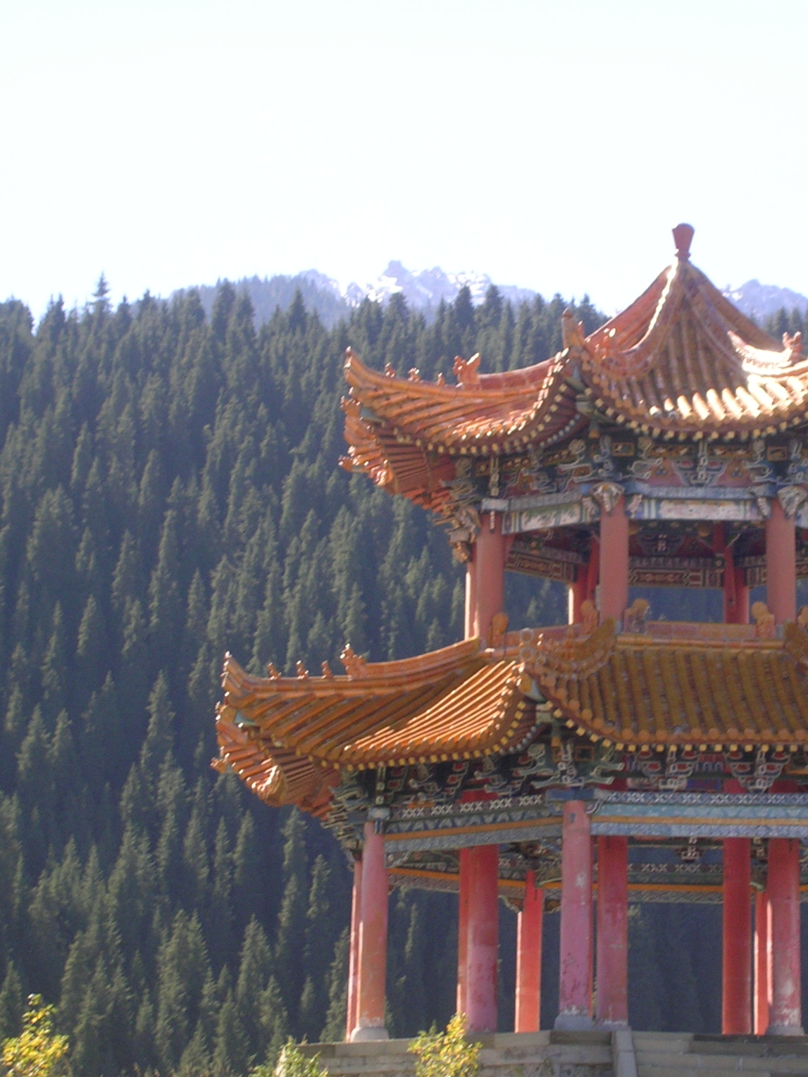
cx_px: 632
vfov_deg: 12.8
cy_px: 537
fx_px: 4792
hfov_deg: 9.6
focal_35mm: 154
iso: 50
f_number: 4.9
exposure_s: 1/118
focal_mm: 17.4
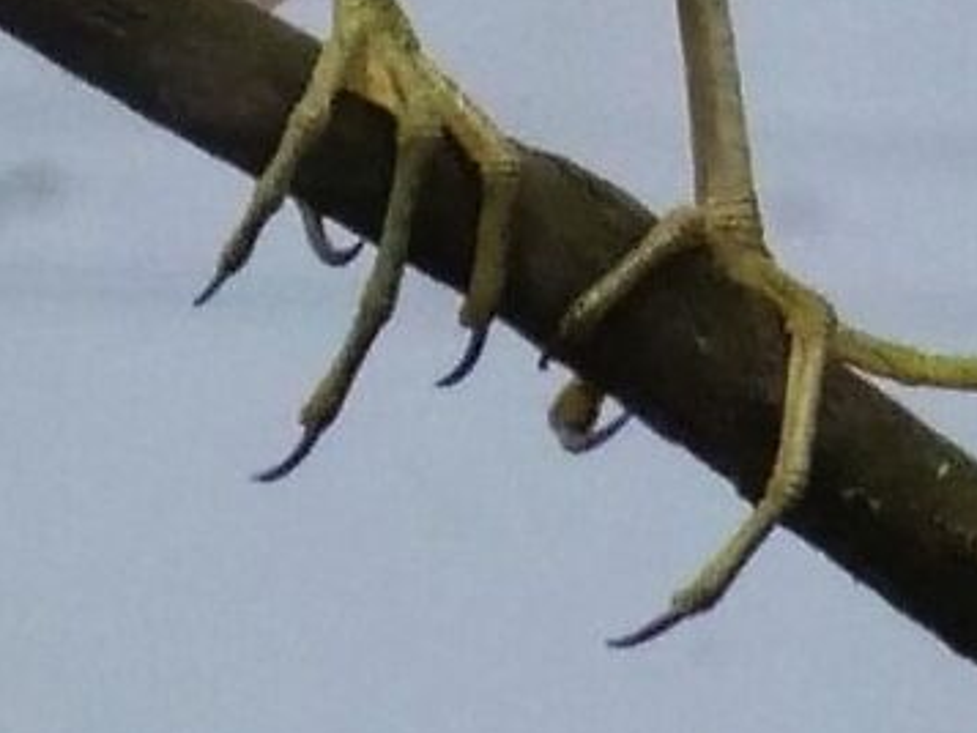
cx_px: 2009
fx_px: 151670
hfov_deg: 0.4
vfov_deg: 0.3
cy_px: -704
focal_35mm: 5372
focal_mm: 400
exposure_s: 1/320
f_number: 6.3
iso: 800
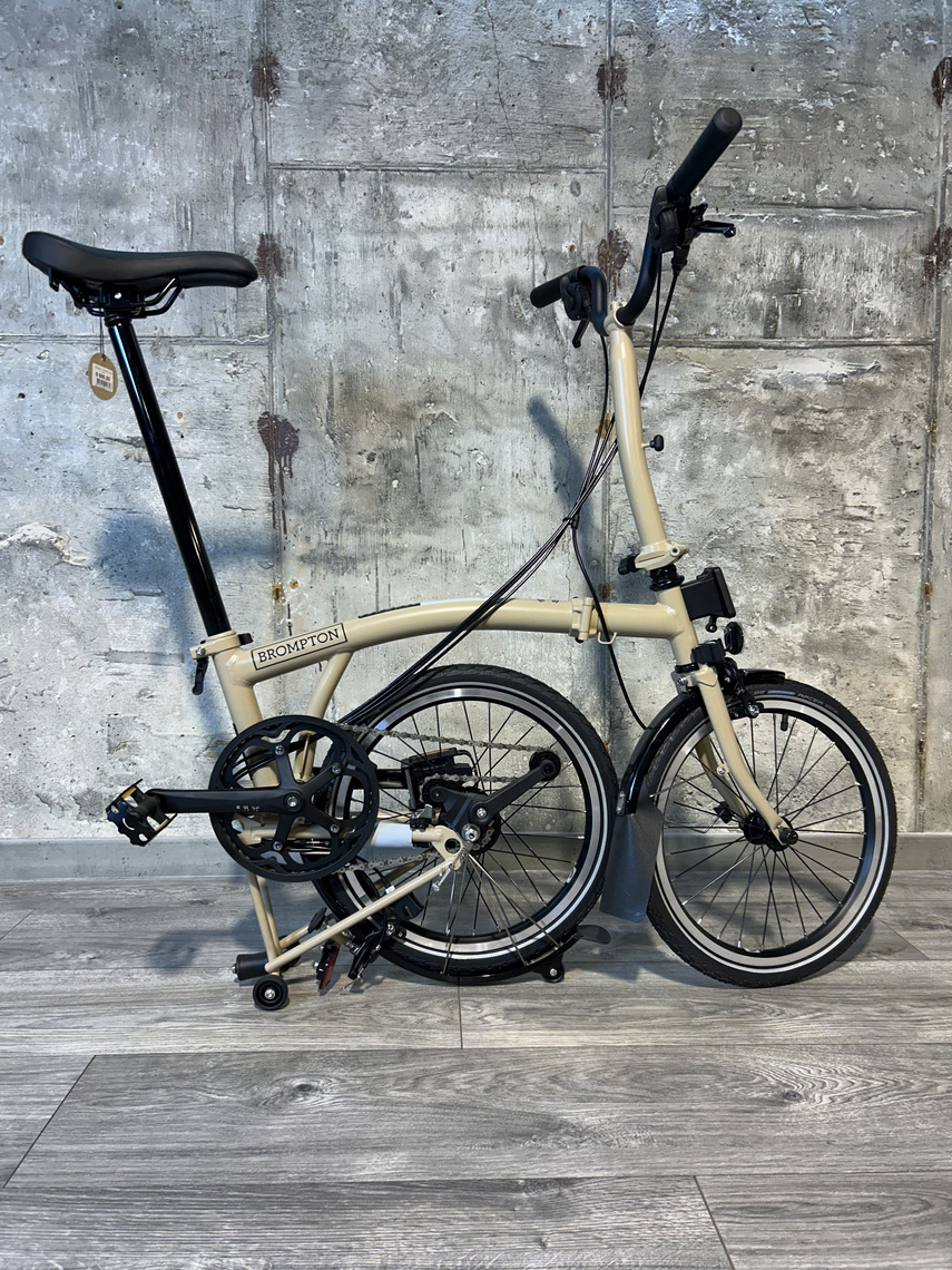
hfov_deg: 53.1
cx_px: 476
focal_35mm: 26
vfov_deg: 67.3
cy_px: 635
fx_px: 953
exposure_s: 1/100
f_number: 1.5
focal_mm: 5.7
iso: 80
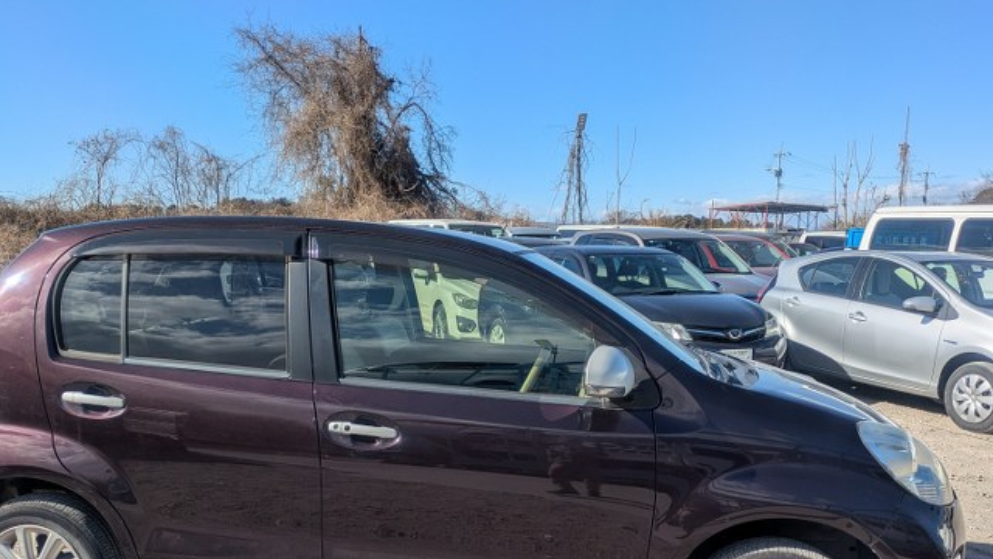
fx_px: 895
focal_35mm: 34
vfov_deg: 34.4
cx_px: 469
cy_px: 359
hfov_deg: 58.0
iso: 46
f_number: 1.89
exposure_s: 1/2732
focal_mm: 5.43
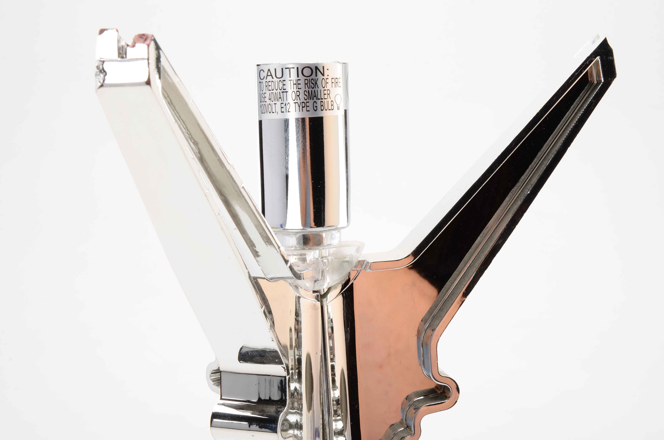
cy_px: 220
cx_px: 332
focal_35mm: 68
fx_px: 1242
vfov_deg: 20.1
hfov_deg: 29.9
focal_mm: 45
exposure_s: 1/160
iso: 100
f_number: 22
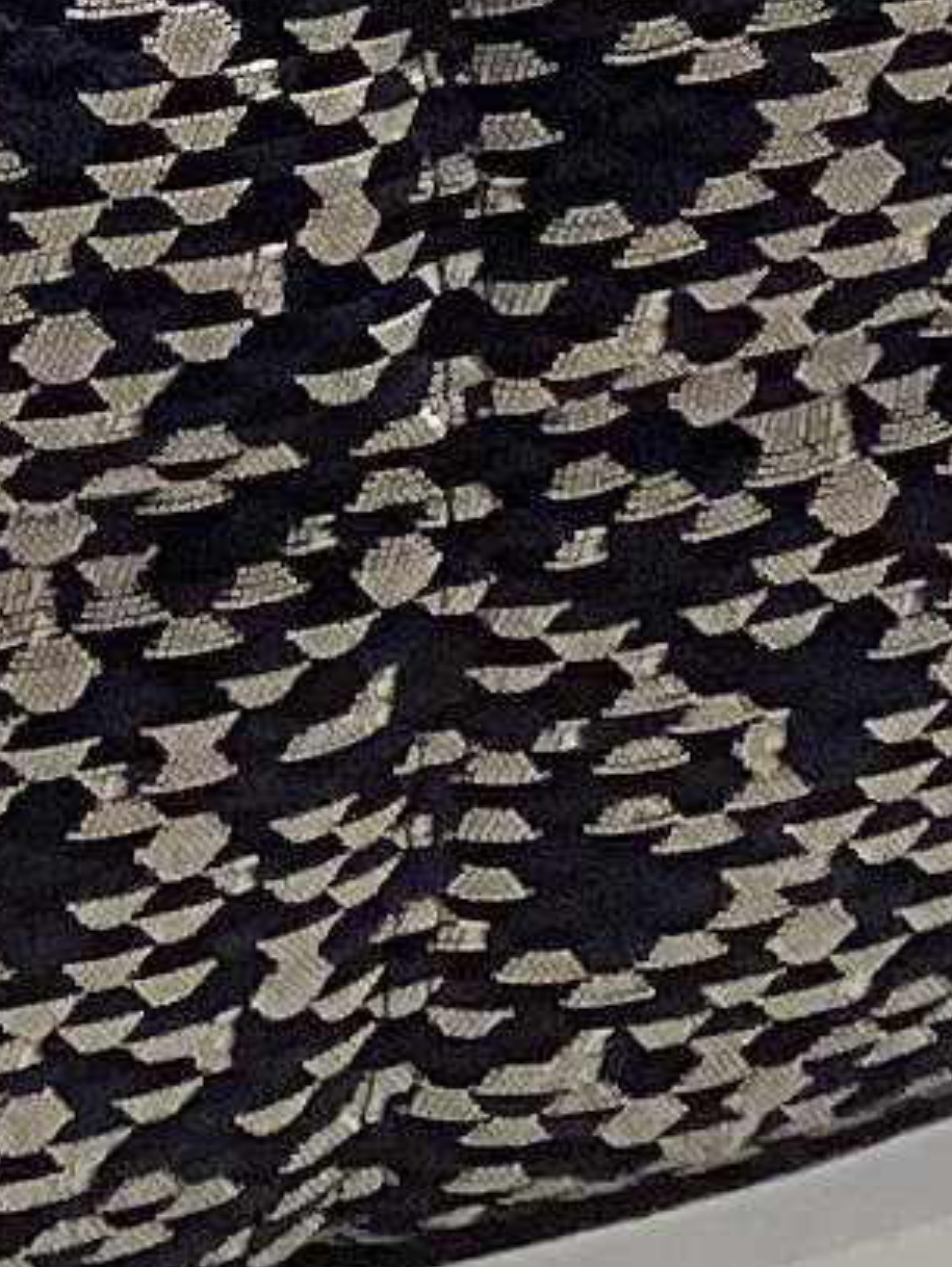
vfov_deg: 7.8
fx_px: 9121
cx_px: -518
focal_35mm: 249
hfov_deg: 5.9
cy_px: -687
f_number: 2.4
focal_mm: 3.3
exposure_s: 1/60
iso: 125
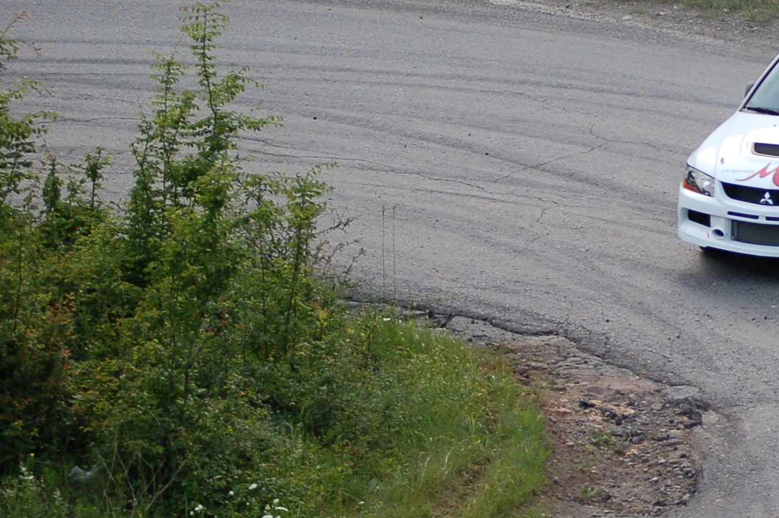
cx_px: 830
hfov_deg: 10.1
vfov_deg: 6.8
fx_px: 4372
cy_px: 265
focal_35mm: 202
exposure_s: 1/500
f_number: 4
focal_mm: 55
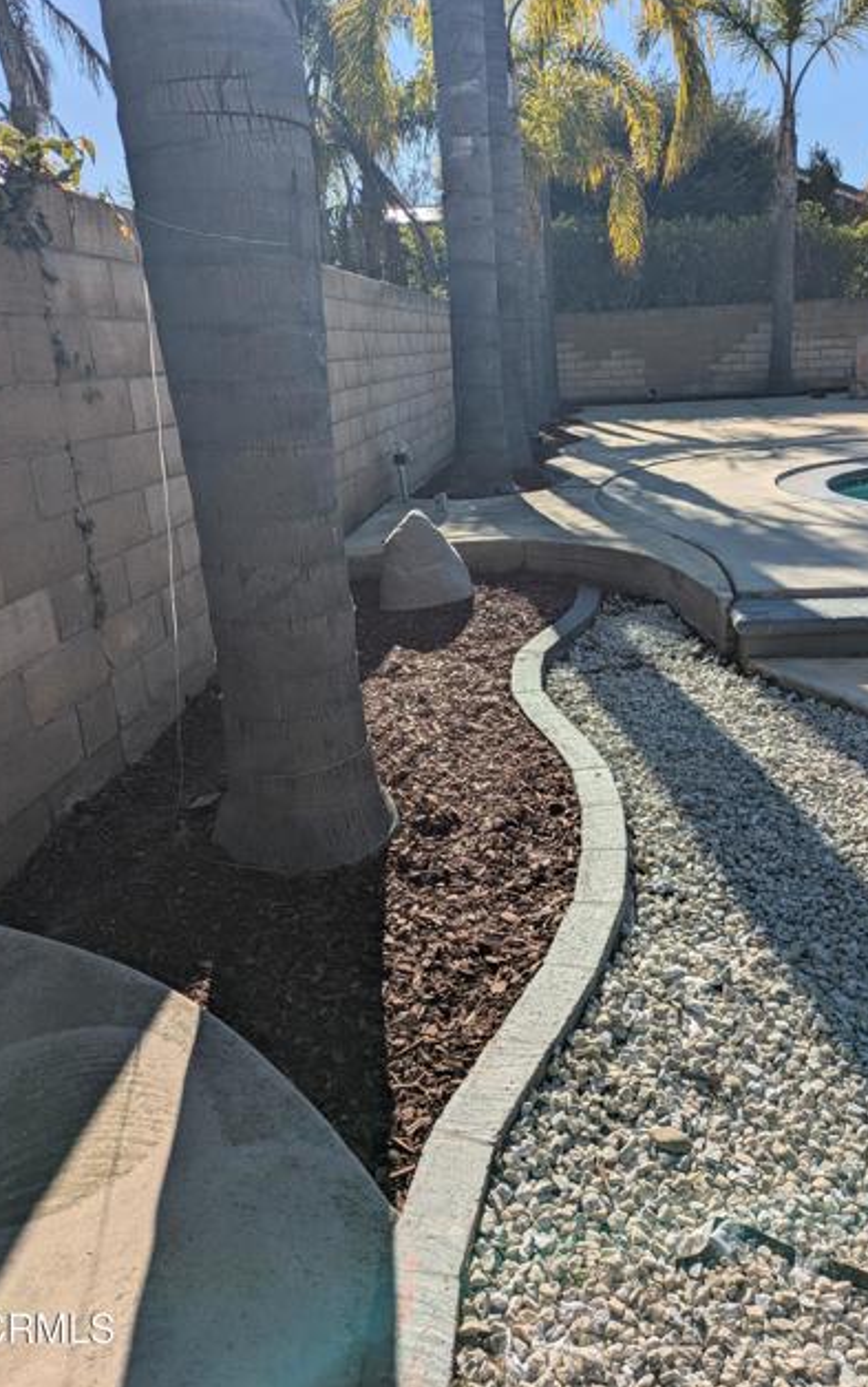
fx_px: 1021
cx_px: 504
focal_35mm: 27
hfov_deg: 45.9
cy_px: 687
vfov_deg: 68.4
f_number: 1.89
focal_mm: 5.43
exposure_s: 1/2841
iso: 42
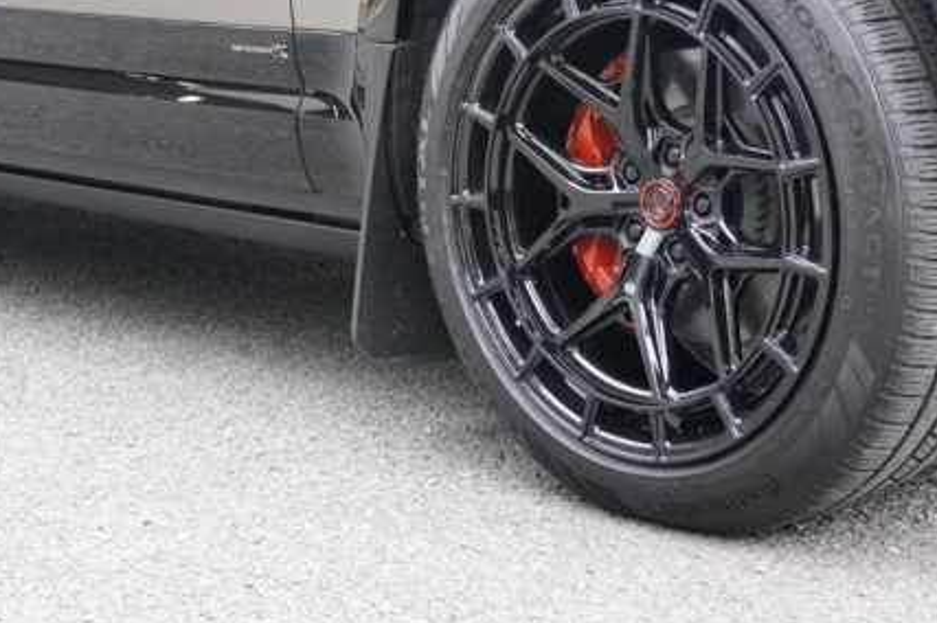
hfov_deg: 23.7
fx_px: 2233
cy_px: 137
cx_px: 503
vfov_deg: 15.8
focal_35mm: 86
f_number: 4.5
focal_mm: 33
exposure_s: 1/60
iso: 320
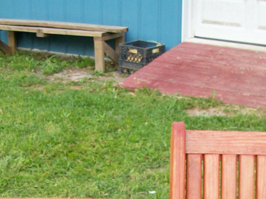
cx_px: 76
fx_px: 822
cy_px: 294
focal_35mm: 107
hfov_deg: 18.3
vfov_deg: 13.1
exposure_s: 1/80
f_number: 2.9
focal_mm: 5.7
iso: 80
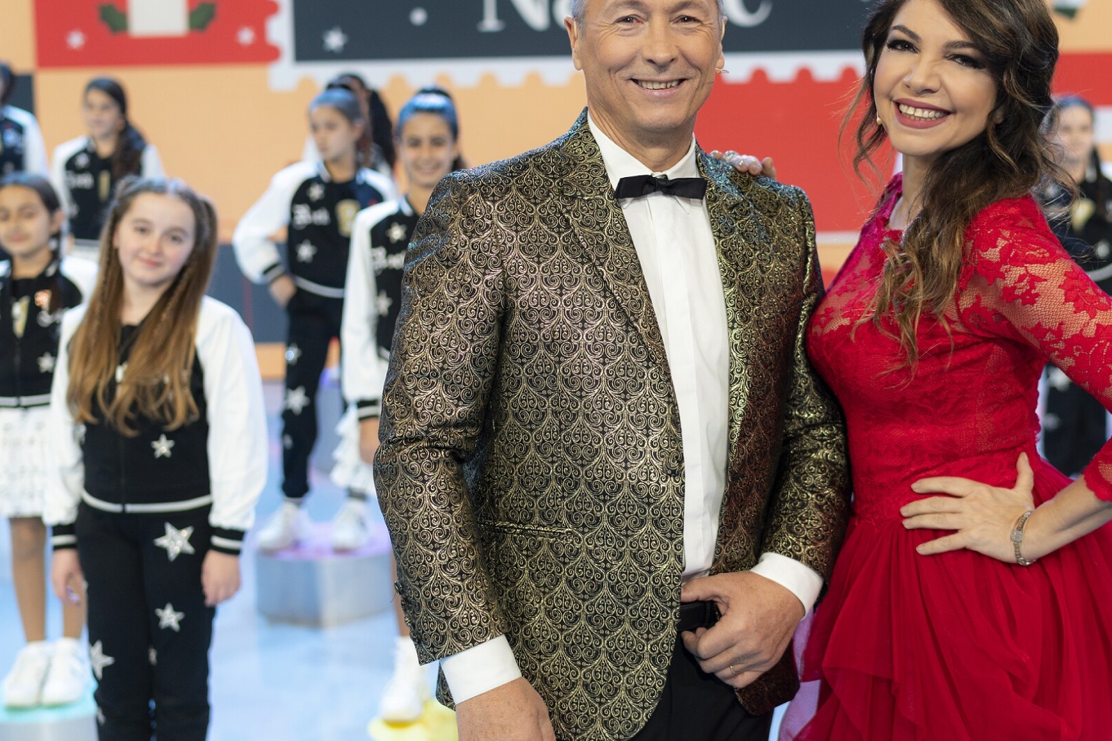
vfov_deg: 24.1
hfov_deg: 35.5
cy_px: 286
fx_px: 1730
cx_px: 653
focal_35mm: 56
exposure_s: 1/160
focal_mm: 35
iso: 320
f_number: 2
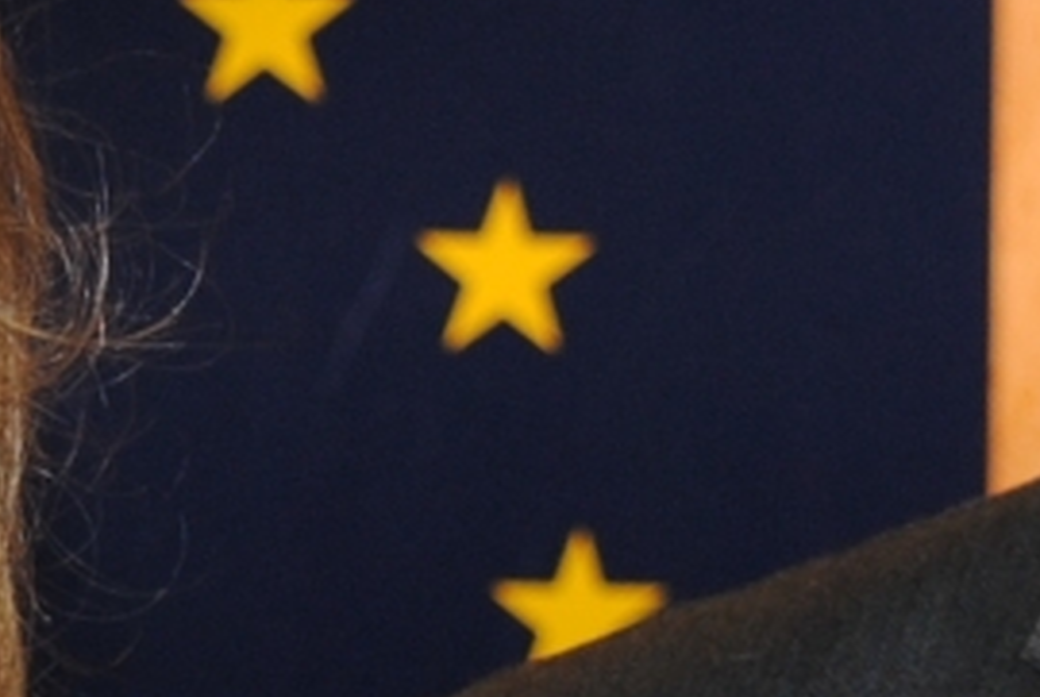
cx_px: 416
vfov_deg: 3.7
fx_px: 10591
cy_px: 1240
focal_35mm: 366
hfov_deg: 5.6
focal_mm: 34
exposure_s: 1/60
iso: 200
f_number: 4.5
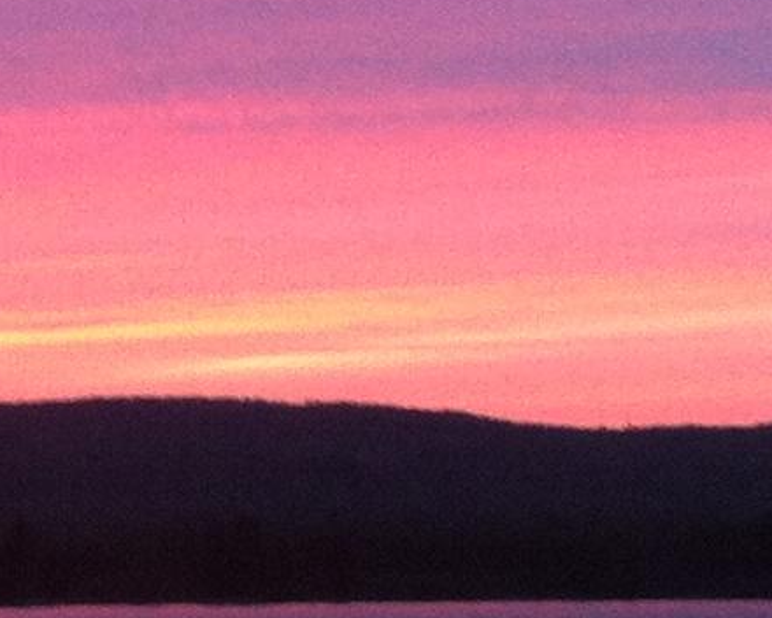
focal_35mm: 201
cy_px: 718
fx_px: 4592
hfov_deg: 9.5
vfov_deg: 7.6
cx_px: 0
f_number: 2.8
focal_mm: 3.85
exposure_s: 1/15
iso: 100
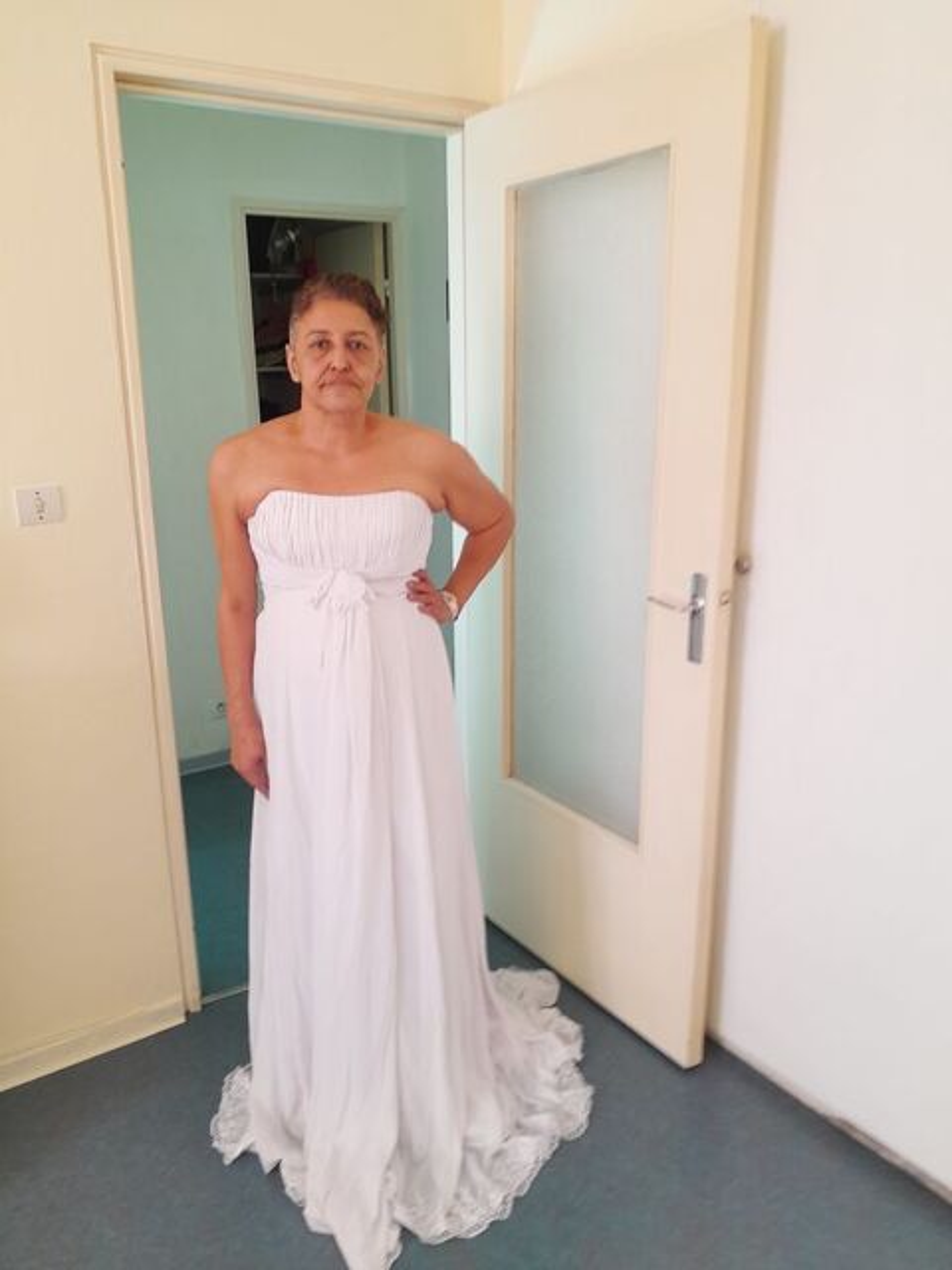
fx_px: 990
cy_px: 635
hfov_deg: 51.4
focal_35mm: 27
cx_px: 476
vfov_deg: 65.3
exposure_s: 1/50
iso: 100
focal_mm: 4
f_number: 1.8
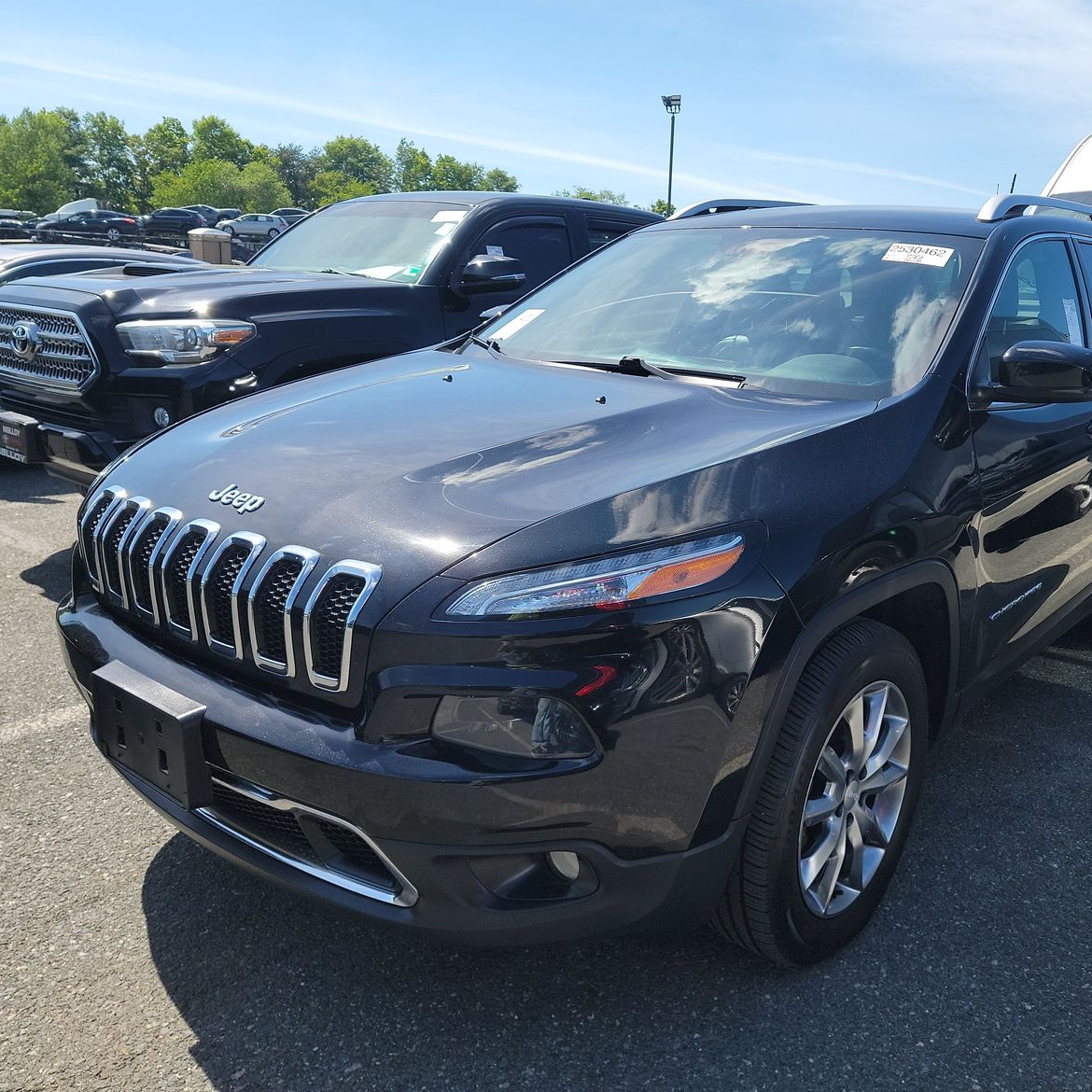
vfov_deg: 55.6
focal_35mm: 29
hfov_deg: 55.2
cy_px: 540
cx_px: 656
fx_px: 1035
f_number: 1.8
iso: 50
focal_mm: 6.7
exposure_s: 1/592
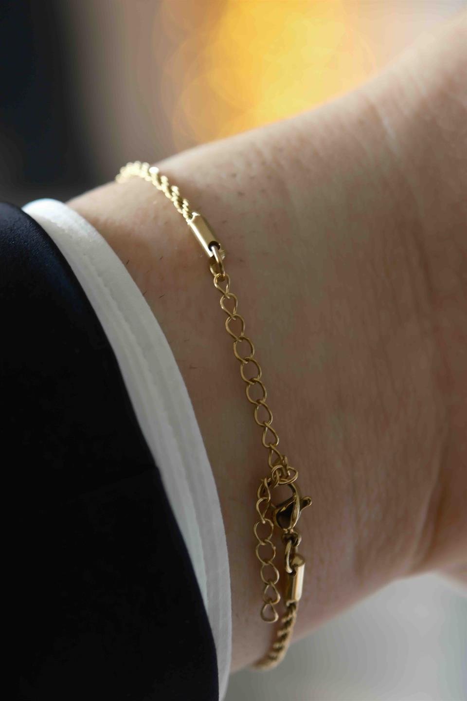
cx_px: 234
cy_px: 350
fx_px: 2335
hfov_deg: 11.4
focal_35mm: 120
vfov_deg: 17.1
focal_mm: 80
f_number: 4
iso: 400
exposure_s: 1/30
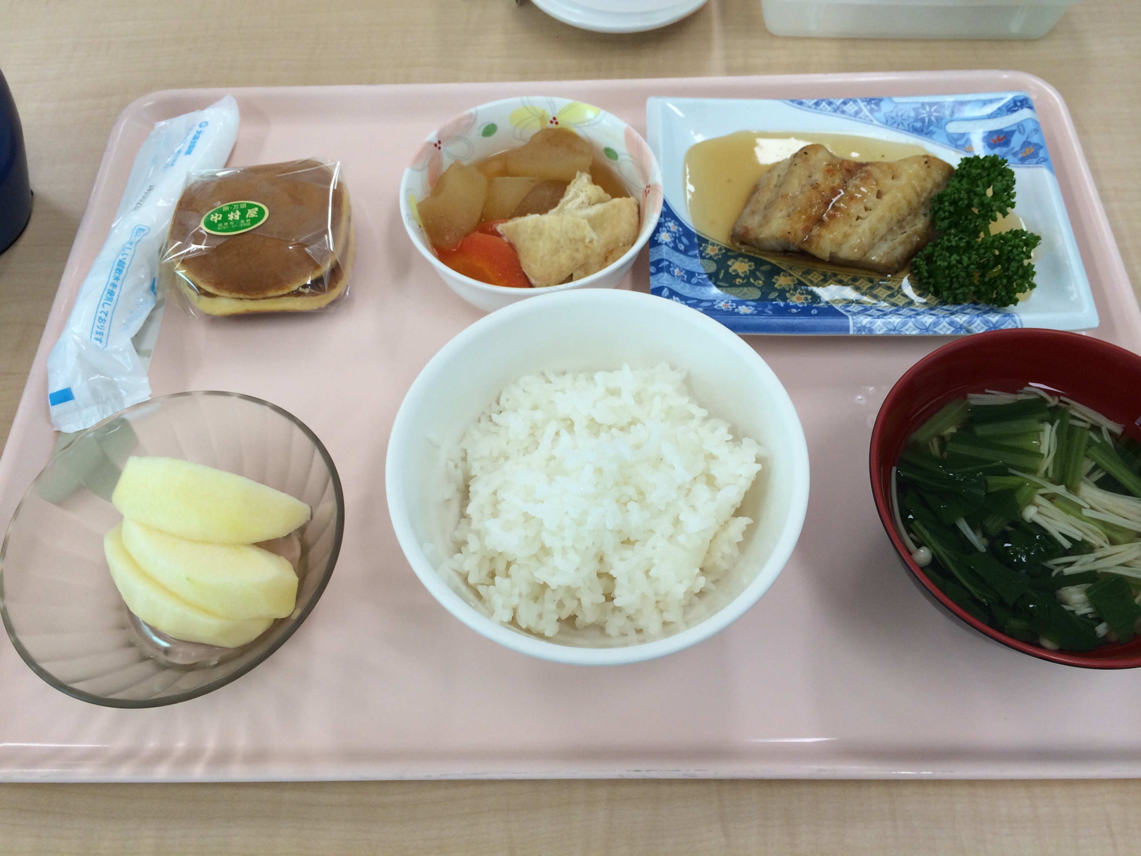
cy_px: 428
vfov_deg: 46.8
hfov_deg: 60.0
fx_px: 989
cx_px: 570
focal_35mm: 30
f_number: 2.2
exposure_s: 1/120
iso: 64
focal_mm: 4.12
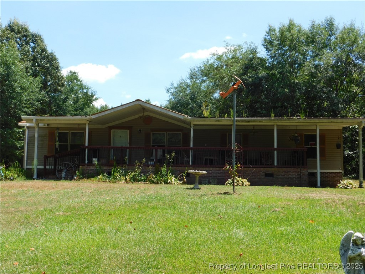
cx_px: 182
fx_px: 422
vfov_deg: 36.0
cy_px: 137
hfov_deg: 46.8
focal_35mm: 40
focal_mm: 7.1
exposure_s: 1/640
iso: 125
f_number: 3.6
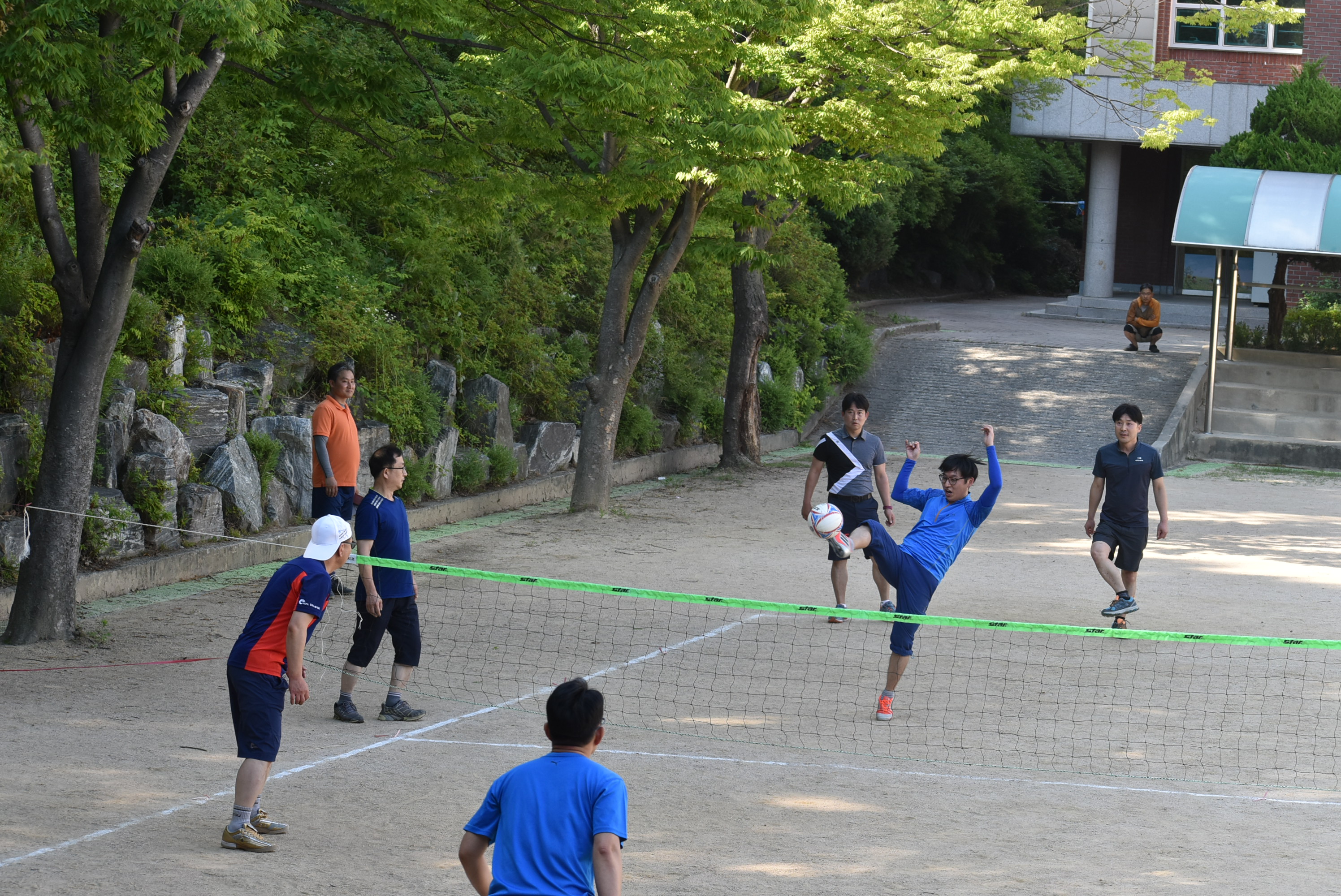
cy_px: 448
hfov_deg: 19.4
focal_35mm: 105
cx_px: 670
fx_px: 3914
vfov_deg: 13.1
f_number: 8
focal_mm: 70
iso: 400
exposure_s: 1/250
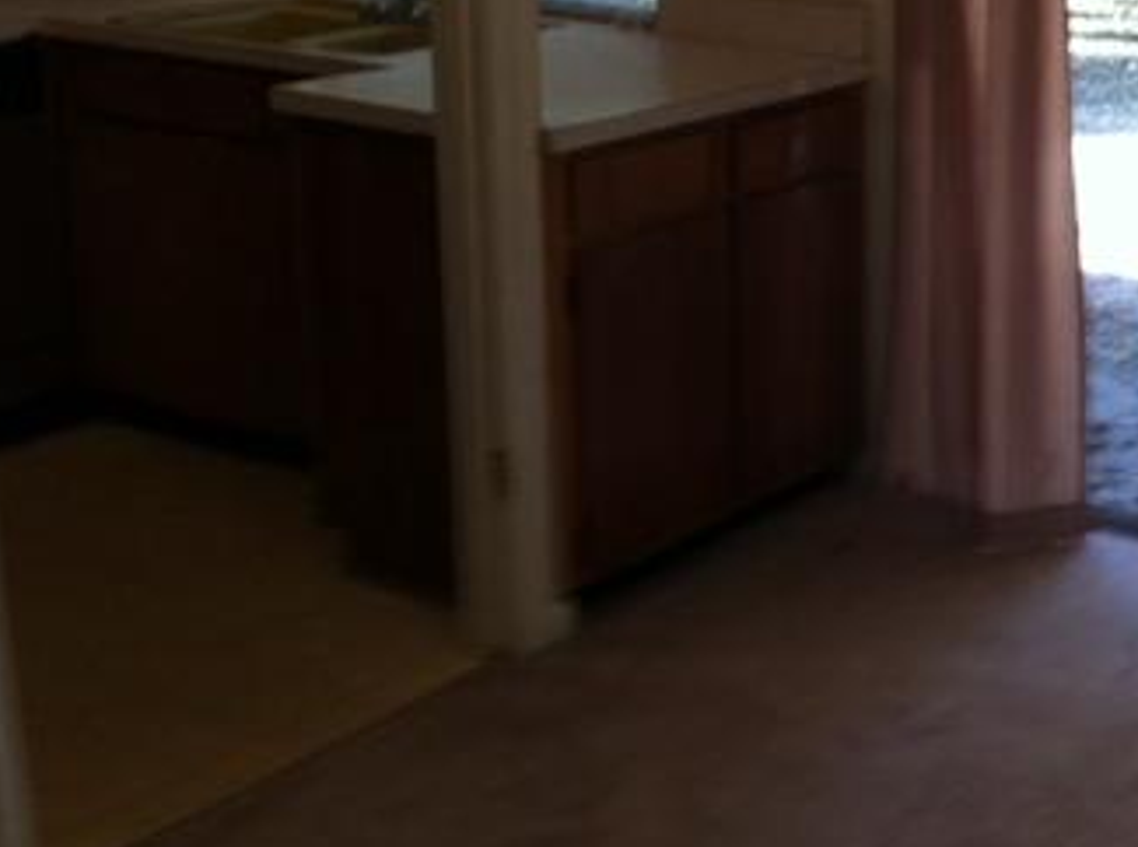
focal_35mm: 69
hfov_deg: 27.0
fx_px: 2263
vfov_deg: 21.0
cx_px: 1085
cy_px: 189
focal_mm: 3.85
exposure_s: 1/24
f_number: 2.8
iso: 80
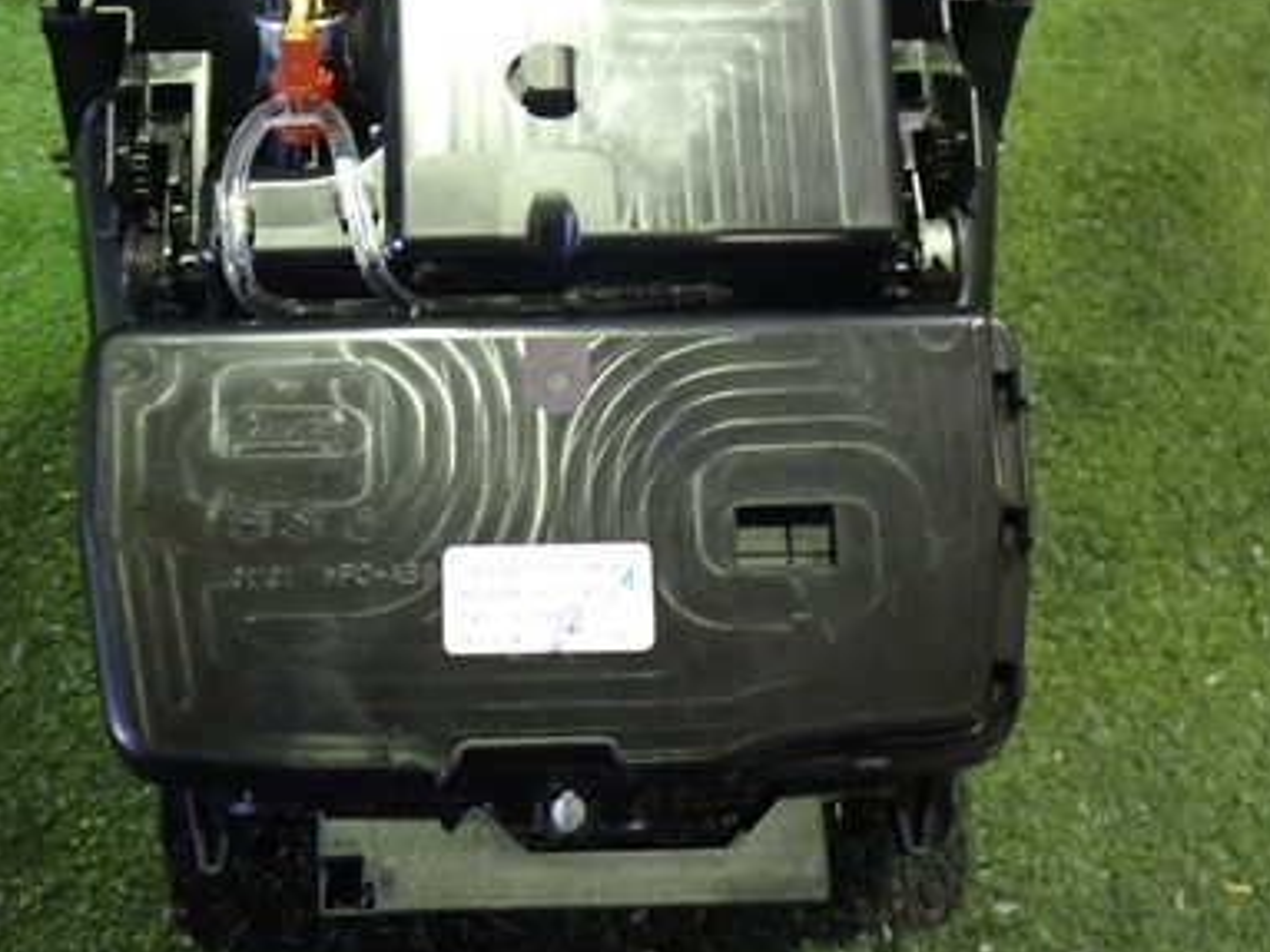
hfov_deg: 40.3
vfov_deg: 30.7
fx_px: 1724
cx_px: 507
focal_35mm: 47
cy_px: 328
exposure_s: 1/25
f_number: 2.3
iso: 800
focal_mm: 5.4
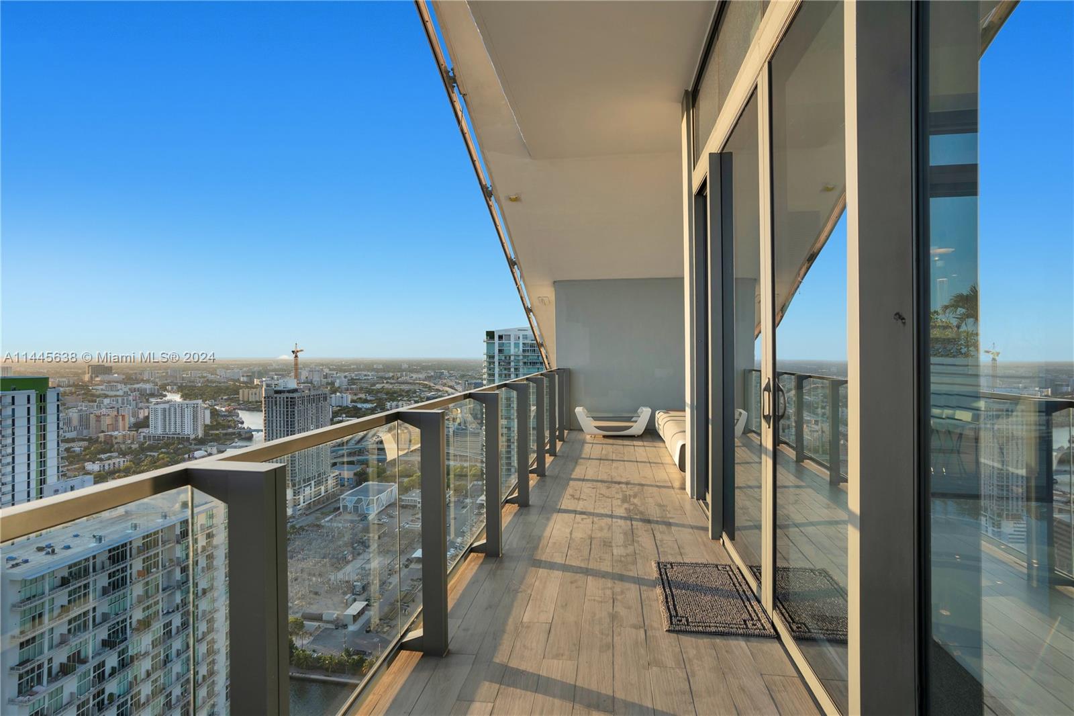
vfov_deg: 73.7
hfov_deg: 96.7
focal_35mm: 16
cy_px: 358
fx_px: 477
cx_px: 537
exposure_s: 1/125
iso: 100
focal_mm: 16
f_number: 5.6
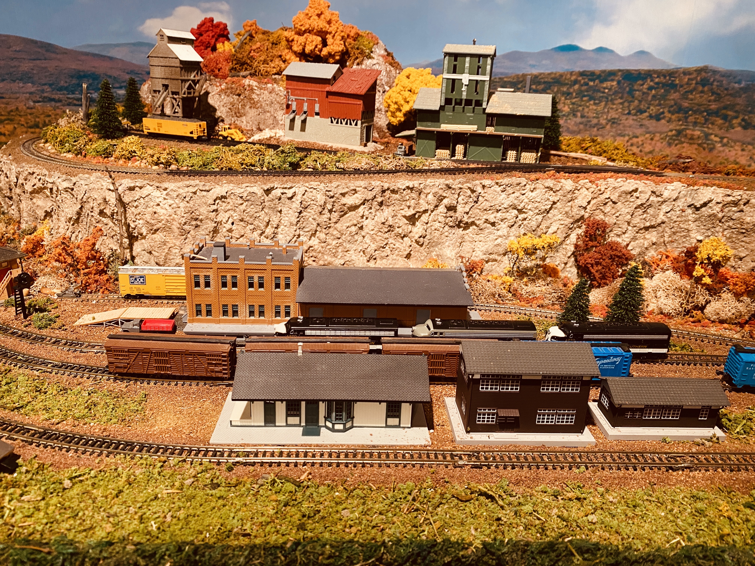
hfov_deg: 67.3
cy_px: 283
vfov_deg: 53.1
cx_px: 378
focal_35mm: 26
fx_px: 567
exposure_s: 1/60
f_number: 1.8
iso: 320
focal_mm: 4.25
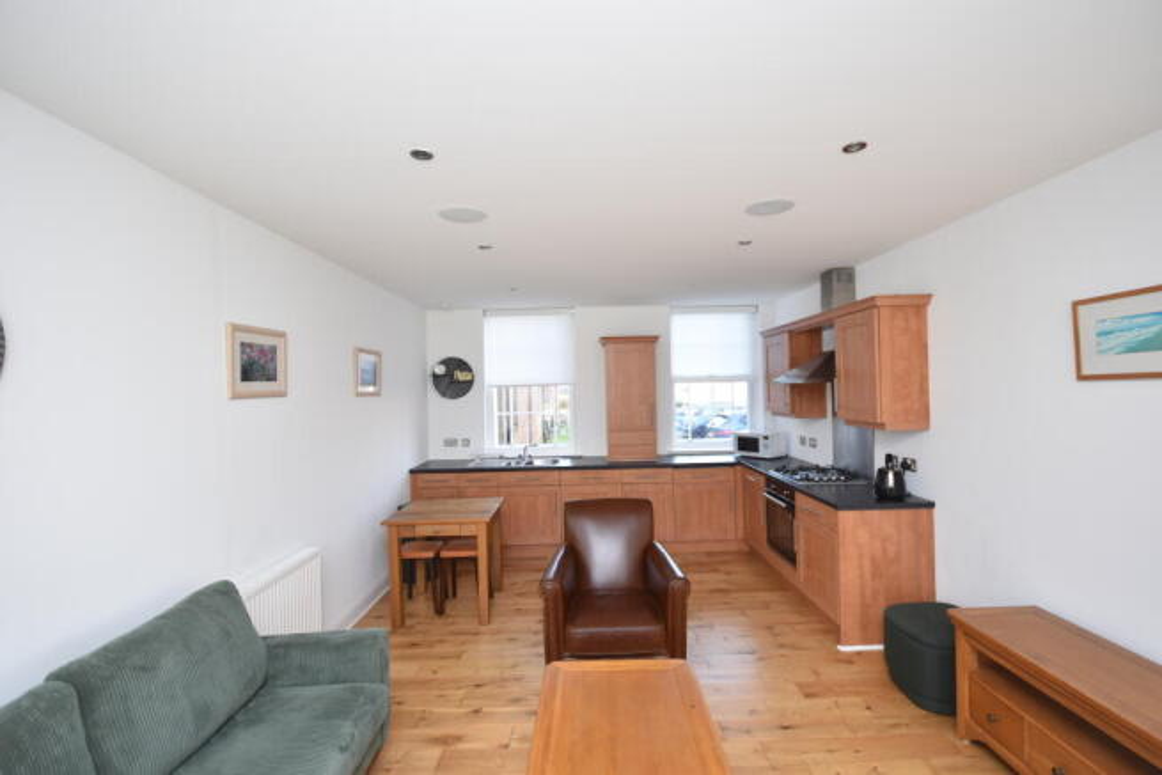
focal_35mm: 15
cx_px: 581
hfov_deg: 100.4
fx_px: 484
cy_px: 388
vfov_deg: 77.4
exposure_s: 1/60
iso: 450
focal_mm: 10
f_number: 4
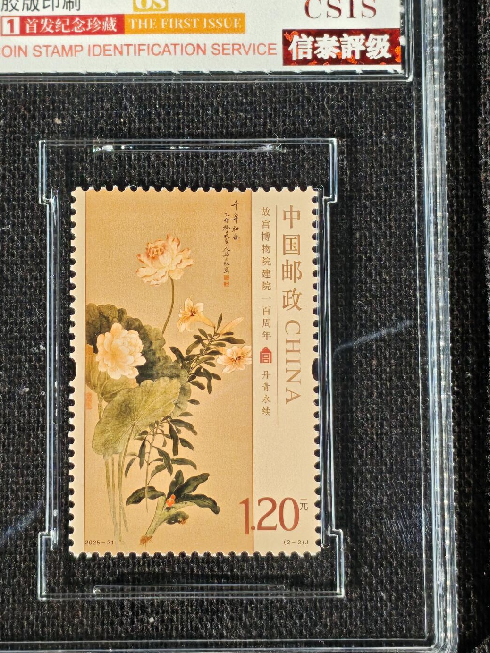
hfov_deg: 13.7
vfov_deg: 18.2
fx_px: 2037
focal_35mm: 108
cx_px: 196
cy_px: 262
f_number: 1.5
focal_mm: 4.94
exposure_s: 1/2247
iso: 50
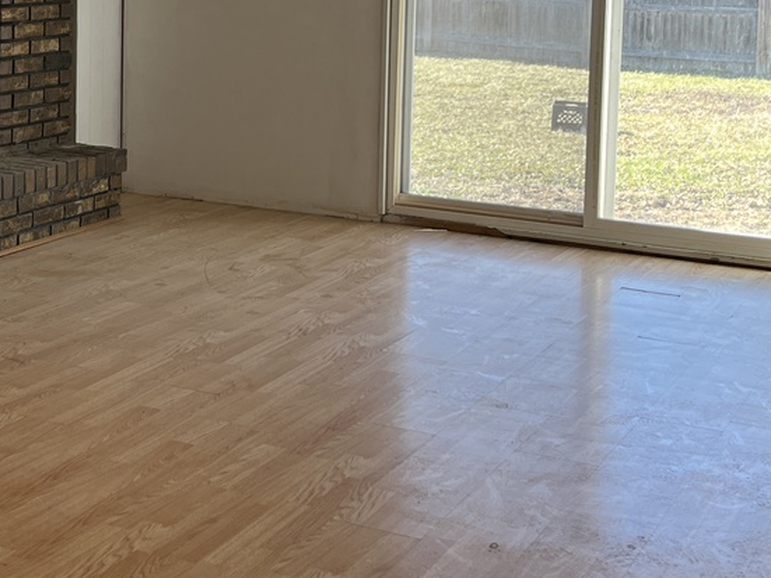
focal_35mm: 68
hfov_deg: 28.3
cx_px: 229
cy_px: 57
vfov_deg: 21.1
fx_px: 1514
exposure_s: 1/120
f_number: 1.6
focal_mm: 5.1
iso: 40
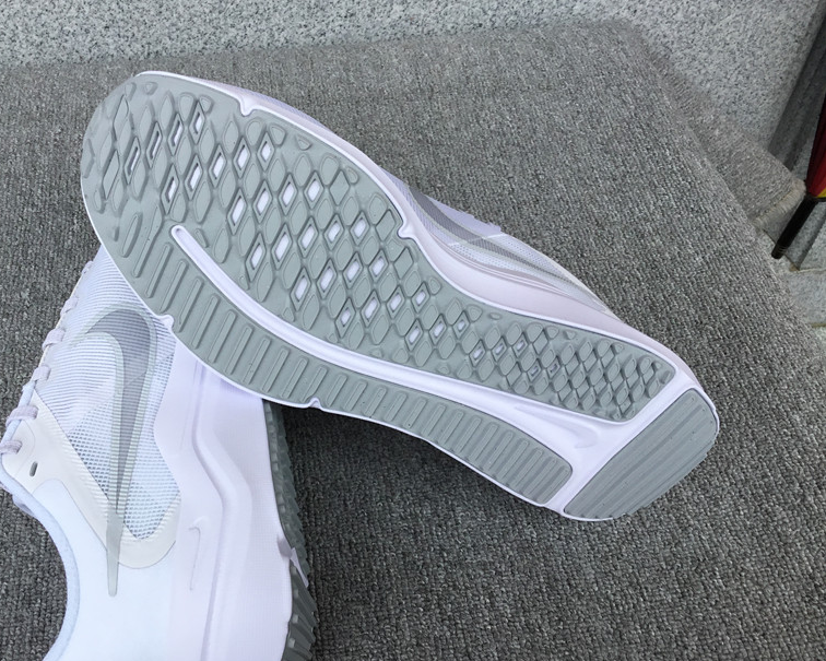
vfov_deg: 41.2
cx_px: 335
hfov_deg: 50.0
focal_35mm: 36
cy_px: 316
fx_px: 880
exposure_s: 1/399
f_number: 2.4
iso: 25
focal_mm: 3.3
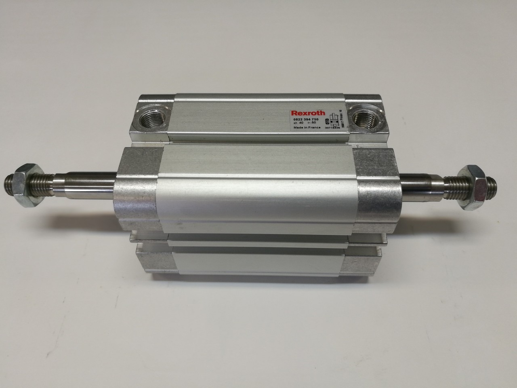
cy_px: 194
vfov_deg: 51.4
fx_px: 403
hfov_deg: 65.3
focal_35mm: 27
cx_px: 258
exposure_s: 1/50
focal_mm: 4.5
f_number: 4.5
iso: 80
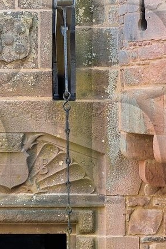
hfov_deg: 8.0
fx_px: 1185
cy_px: 102
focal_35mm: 171
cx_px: 50
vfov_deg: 12.0
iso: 200
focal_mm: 32
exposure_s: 1/80
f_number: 7.1
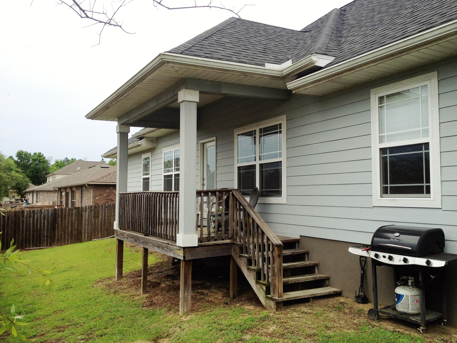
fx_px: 462
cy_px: 172
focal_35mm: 35
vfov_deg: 40.7
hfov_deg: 52.6
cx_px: 228
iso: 50
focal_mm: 4.28
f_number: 2.4
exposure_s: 1/546
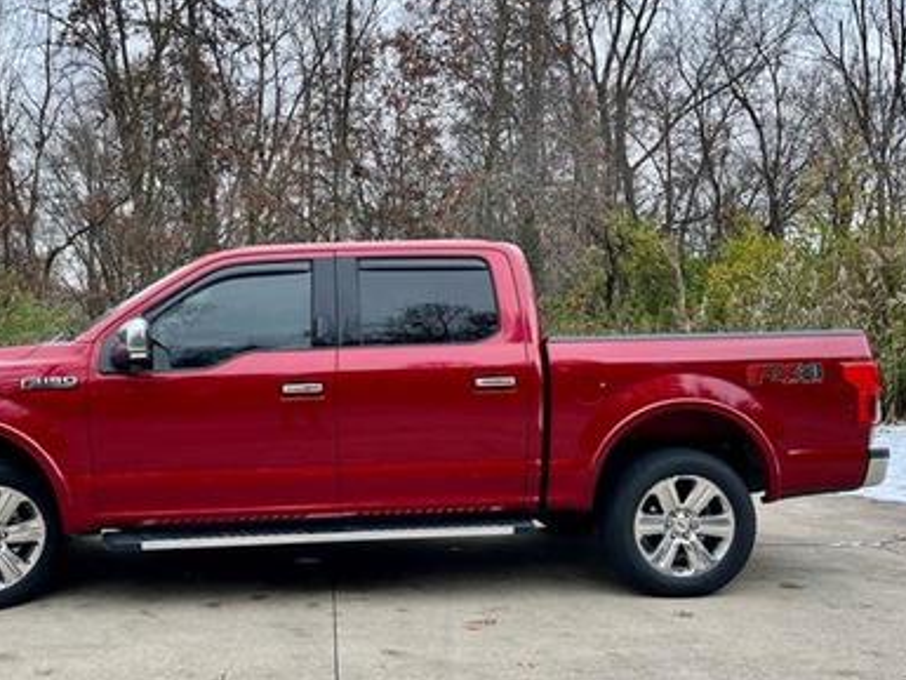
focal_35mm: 34
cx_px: 360
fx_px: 890
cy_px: 376
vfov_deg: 41.8
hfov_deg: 53.5
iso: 40
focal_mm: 5.1
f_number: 1.6
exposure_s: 1/180
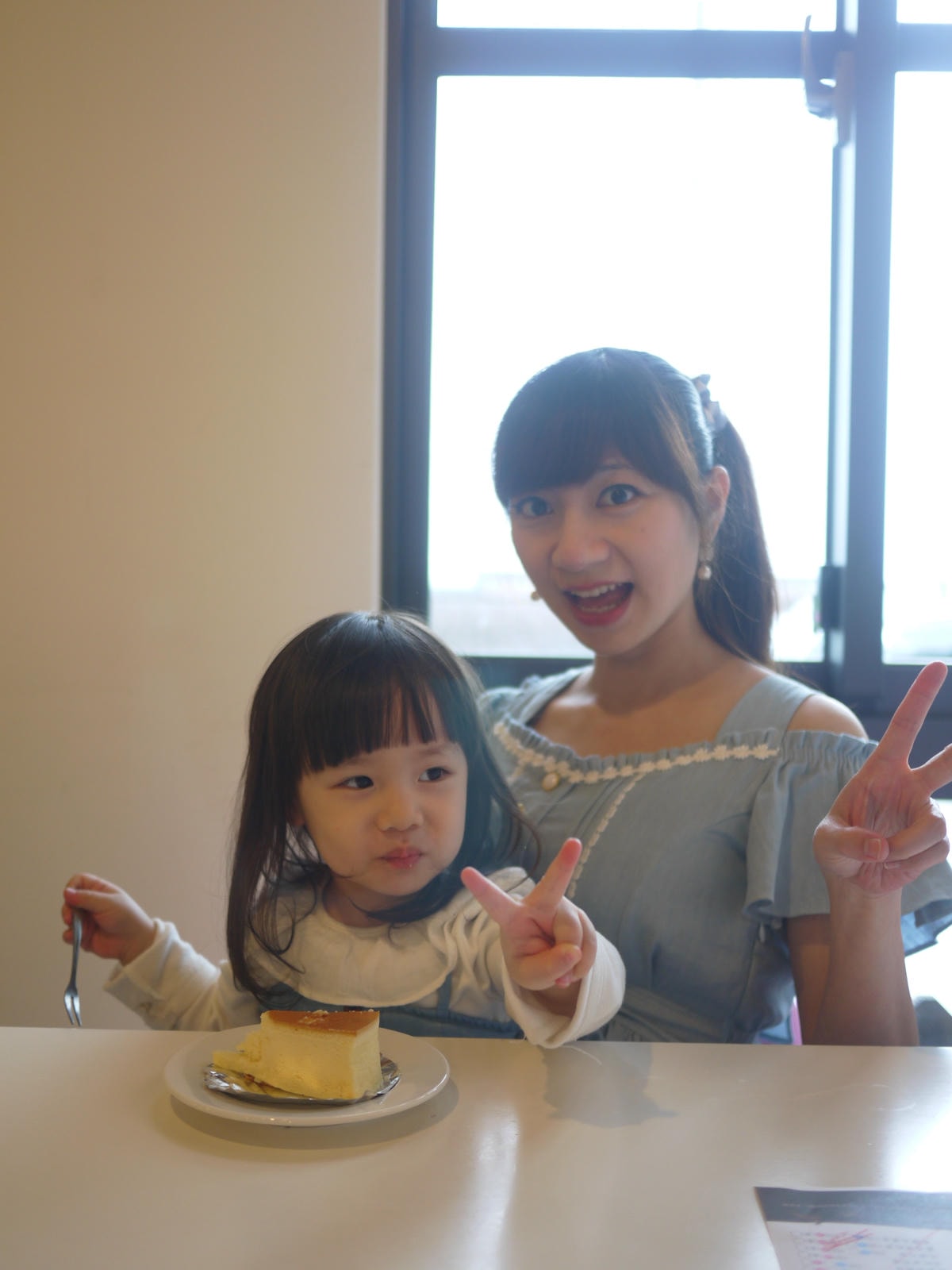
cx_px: 476
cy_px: 635
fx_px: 1467
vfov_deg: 46.8
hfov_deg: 36.0
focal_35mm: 40
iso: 160
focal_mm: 20
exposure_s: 1/80
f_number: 1.7
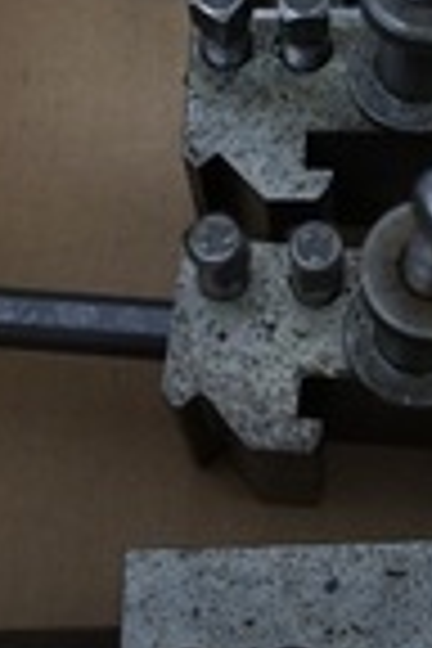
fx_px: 1440
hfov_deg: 16.8
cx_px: 382
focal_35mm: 80
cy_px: 50
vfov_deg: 24.5
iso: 640
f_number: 4
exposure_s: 1/60
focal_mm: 16
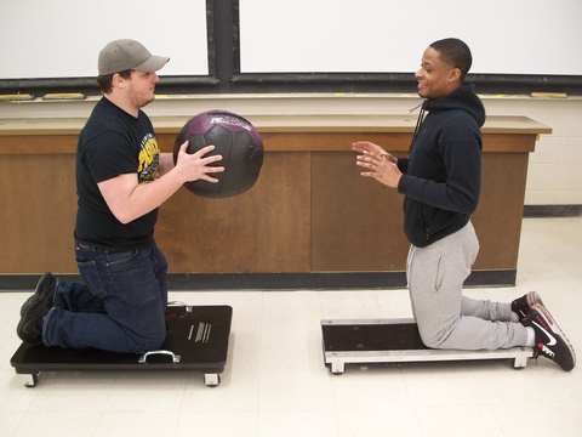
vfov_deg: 38.7
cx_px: 291
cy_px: 218
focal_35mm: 37
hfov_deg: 50.1
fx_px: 622
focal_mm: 7.8
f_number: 2.8
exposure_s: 1/30
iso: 160
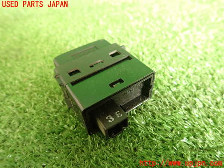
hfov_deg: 69.4
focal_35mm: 25
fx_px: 162
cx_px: 112
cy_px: 84
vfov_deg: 54.9
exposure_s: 1/30
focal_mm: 4.5
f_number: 2
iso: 640
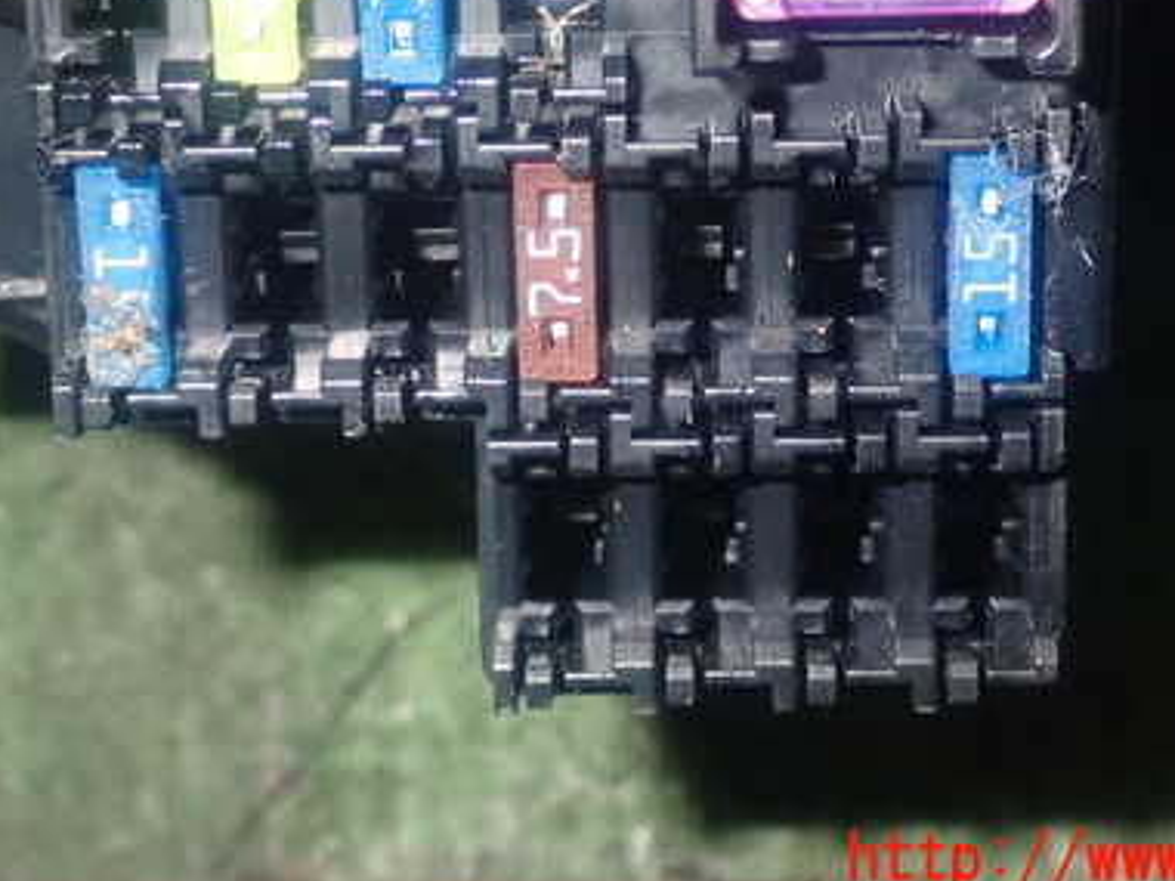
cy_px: 204
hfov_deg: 24.7
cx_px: 618
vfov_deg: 18.5
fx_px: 2682
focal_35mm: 79
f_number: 9
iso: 800
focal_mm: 9.01
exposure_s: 1/50
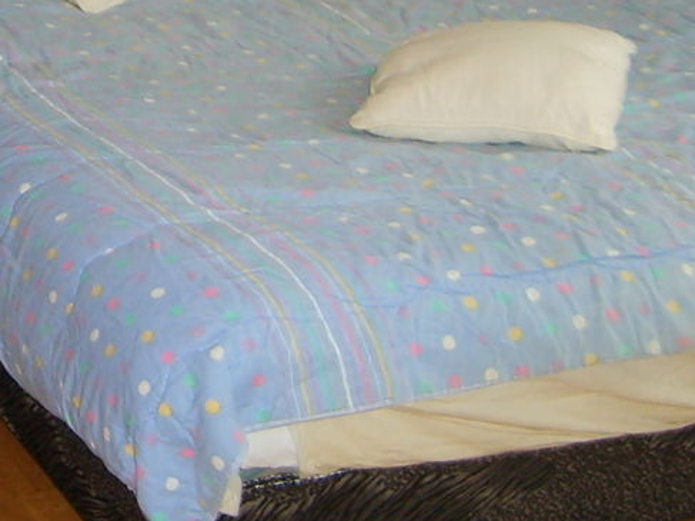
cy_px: -106
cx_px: -46
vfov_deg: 12.6
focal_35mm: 115
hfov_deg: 16.7
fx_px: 2308
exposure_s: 1/30
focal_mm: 5.8
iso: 133
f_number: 2.8
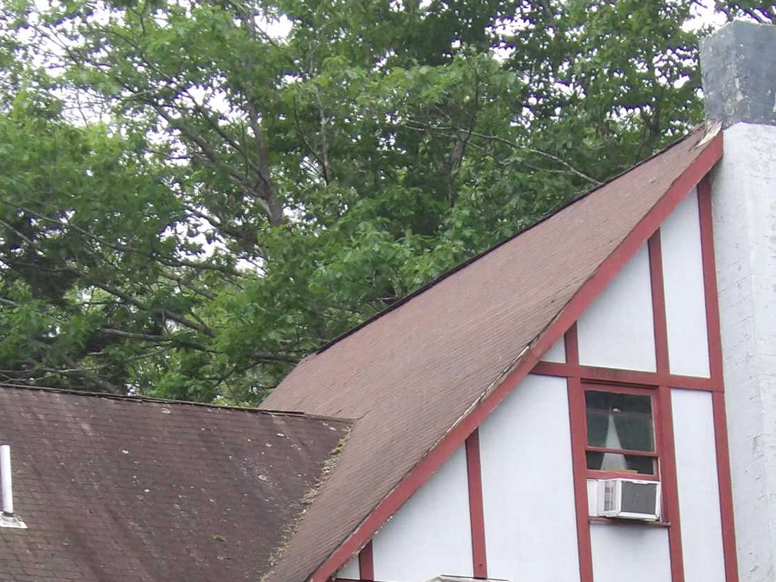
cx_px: 391
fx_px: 4483
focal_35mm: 200
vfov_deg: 7.4
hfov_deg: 9.9
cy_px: 701
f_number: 4.1
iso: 200
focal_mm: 13
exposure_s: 1/79
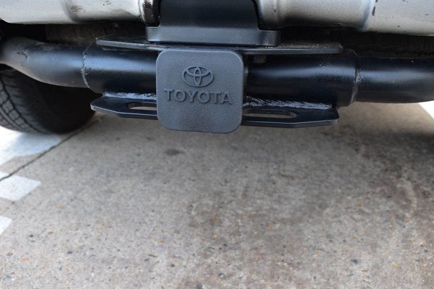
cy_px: 144
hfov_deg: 53.1
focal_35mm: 36
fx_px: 434
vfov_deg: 36.8
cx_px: 217
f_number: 7.1
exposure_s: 1/25
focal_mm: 24
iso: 400
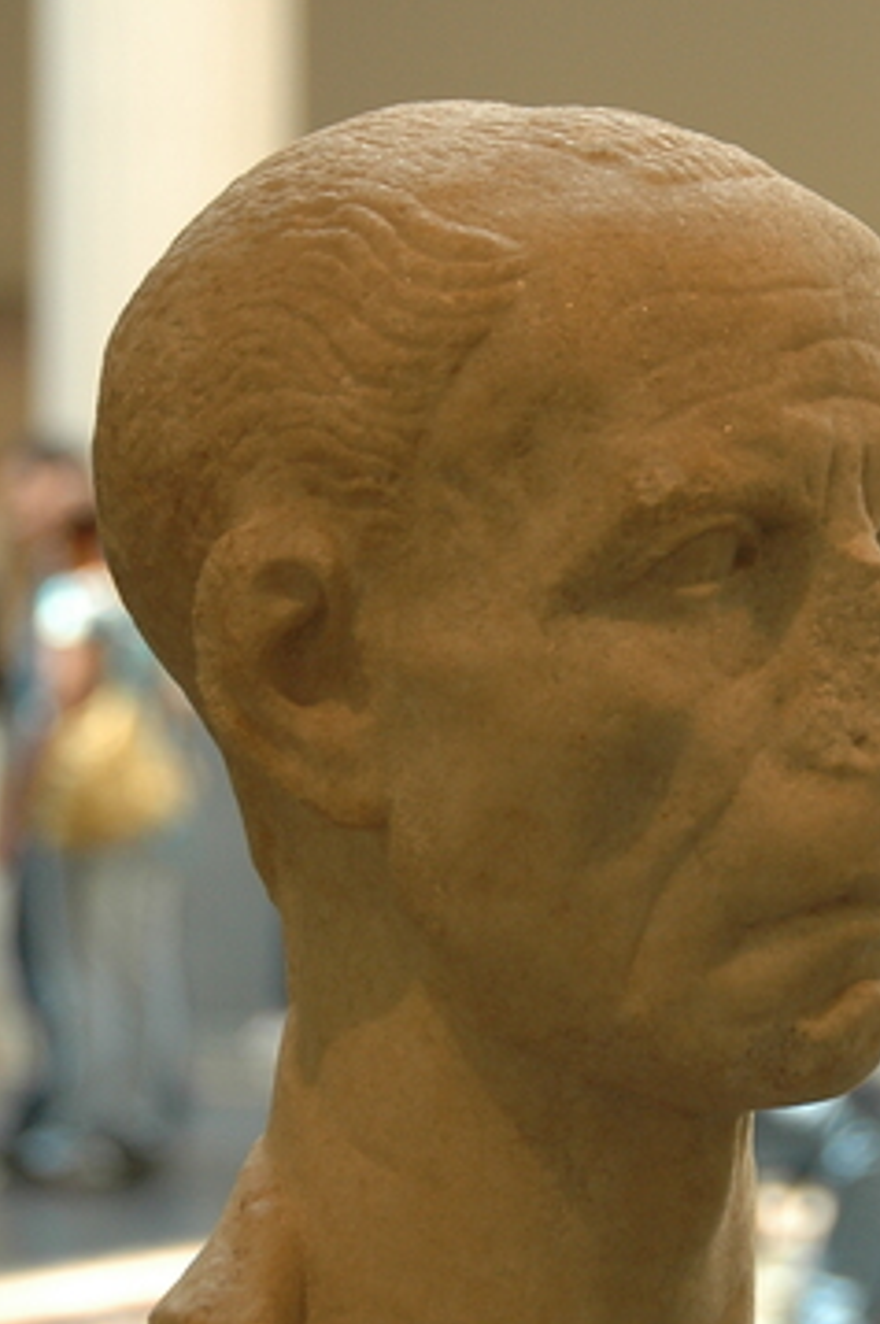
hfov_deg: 7.6
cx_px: 688
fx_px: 6609
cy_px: 653
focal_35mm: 180
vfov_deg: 11.4
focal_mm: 65
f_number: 5
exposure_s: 1/100
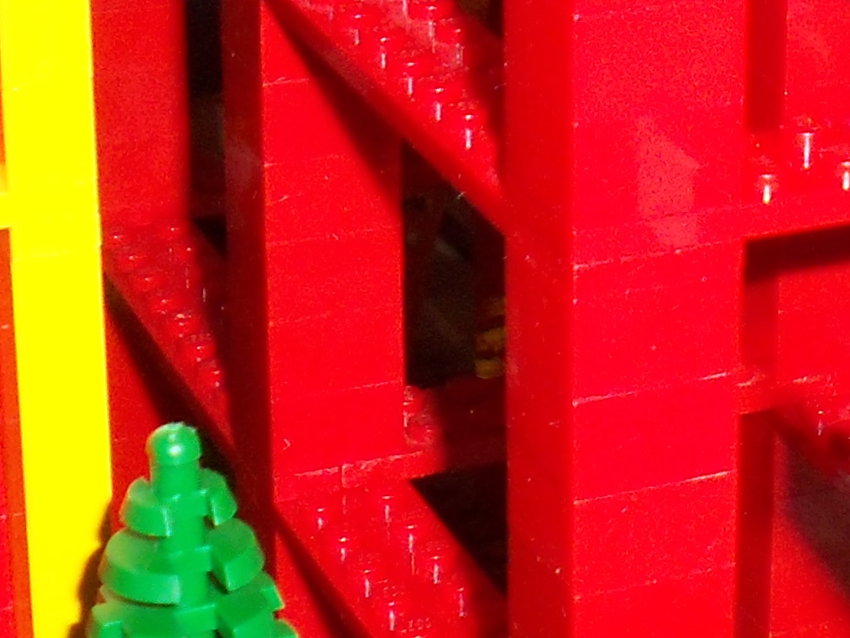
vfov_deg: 11.0
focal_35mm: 133
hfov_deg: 14.0
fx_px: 3267
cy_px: -101
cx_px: 1236
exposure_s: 1/60
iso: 200
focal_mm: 6.3
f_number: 3.5
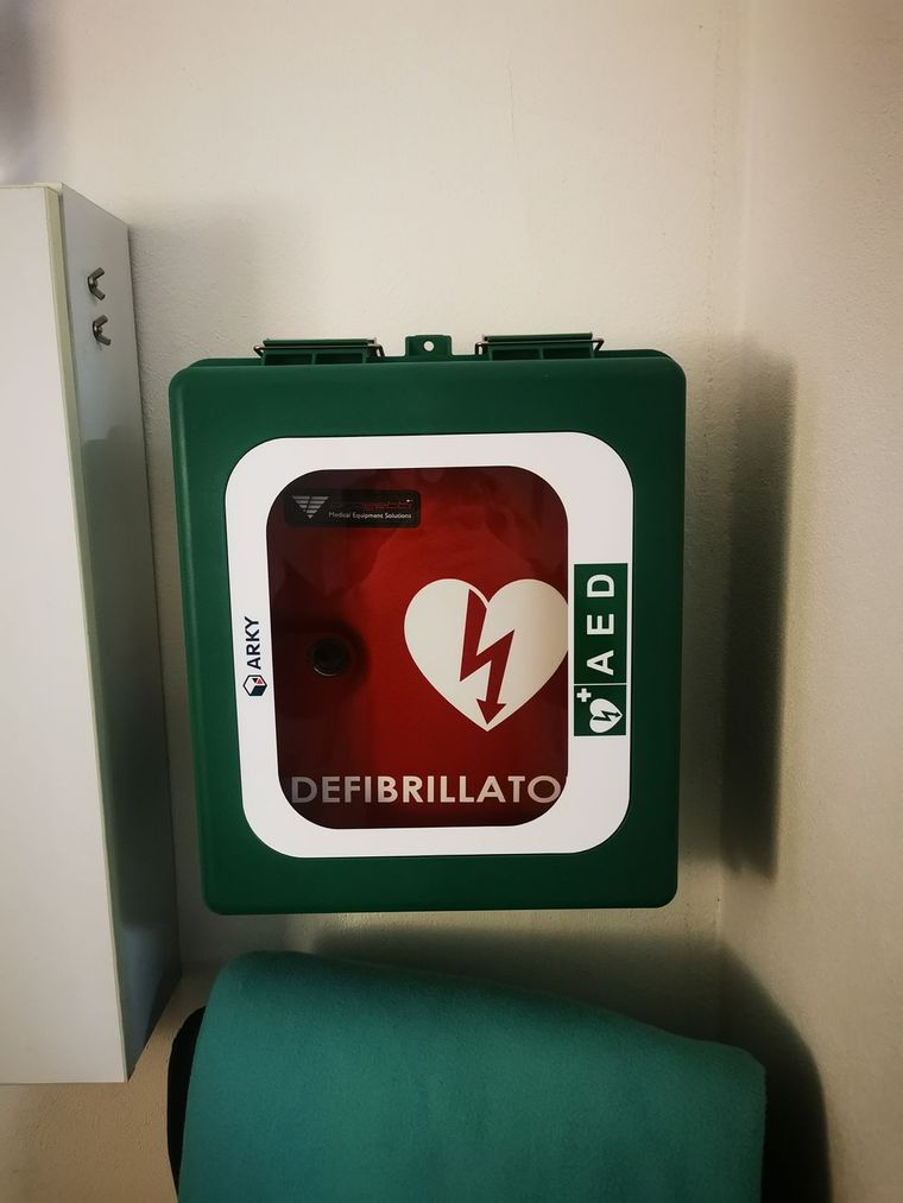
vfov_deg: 65.3
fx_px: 939
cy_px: 602
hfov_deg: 51.4
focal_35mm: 27
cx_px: 452
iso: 800
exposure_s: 1/25
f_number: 1.6
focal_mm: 5.56
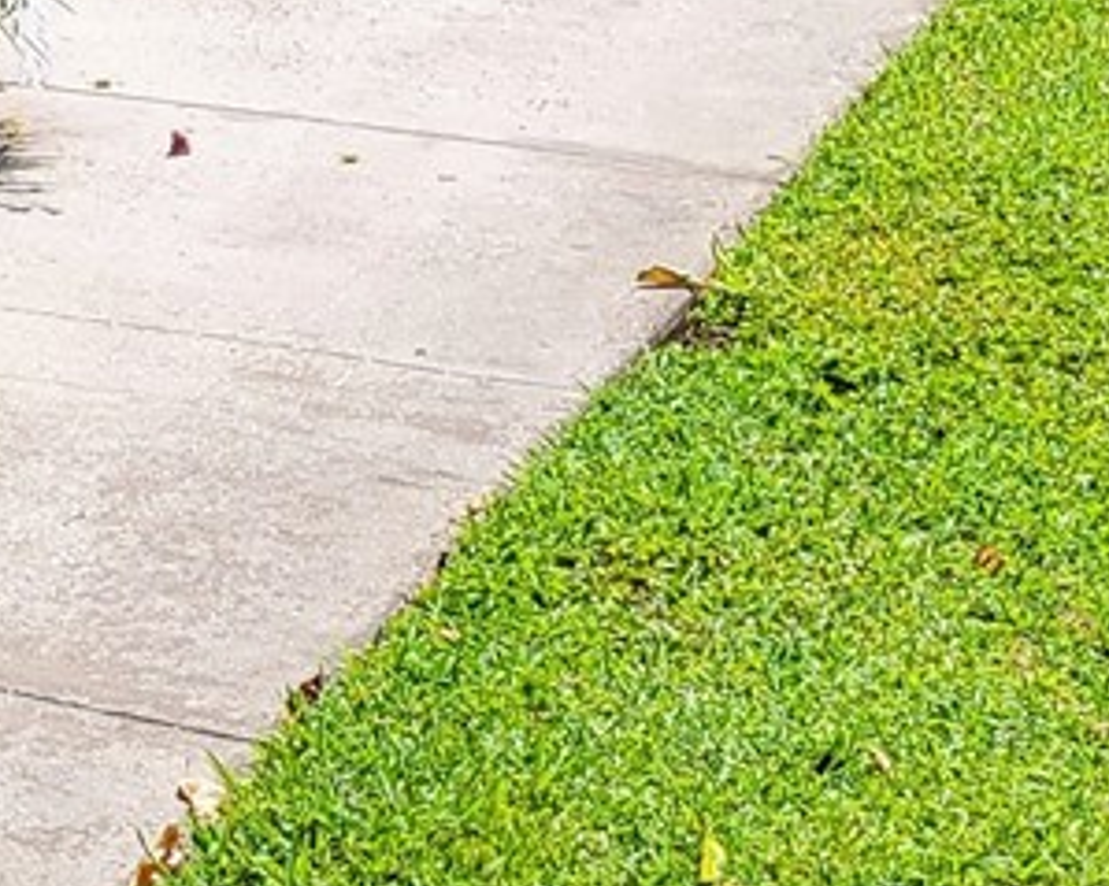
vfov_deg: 10.6
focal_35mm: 136
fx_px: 4462
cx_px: -241
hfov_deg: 13.7
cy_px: -790
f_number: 1.8
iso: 40
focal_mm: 5.4
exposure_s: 1/1563
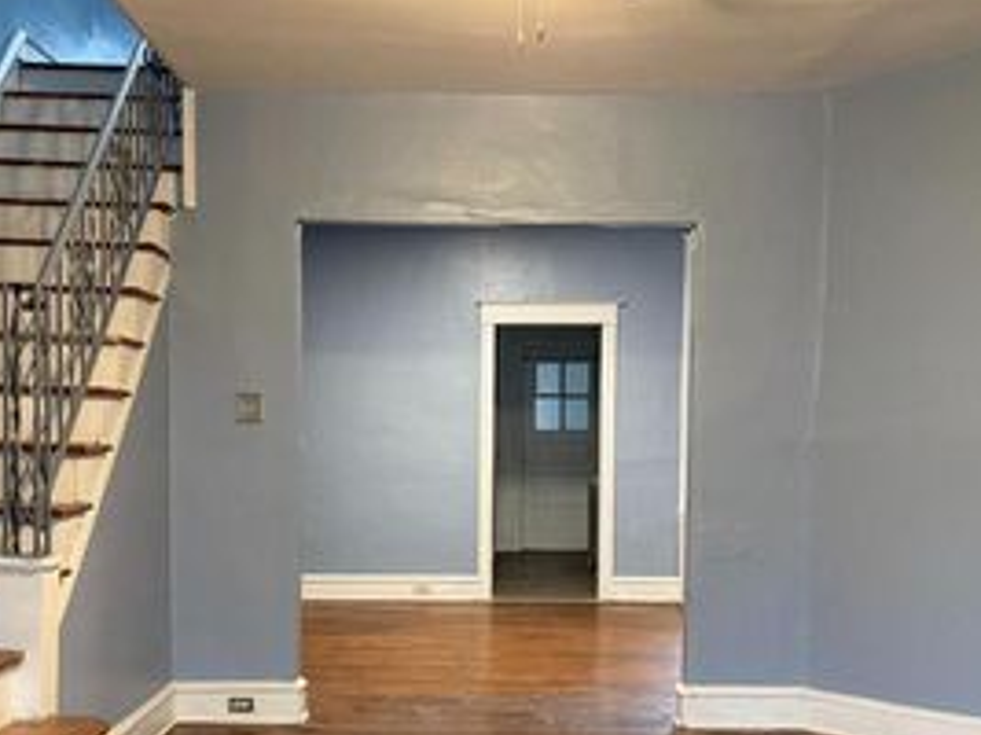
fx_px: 1275
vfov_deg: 31.8
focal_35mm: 45
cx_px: 478
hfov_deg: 42.1
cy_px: 502
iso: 400
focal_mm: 6.76
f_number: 1.78
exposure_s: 1/60
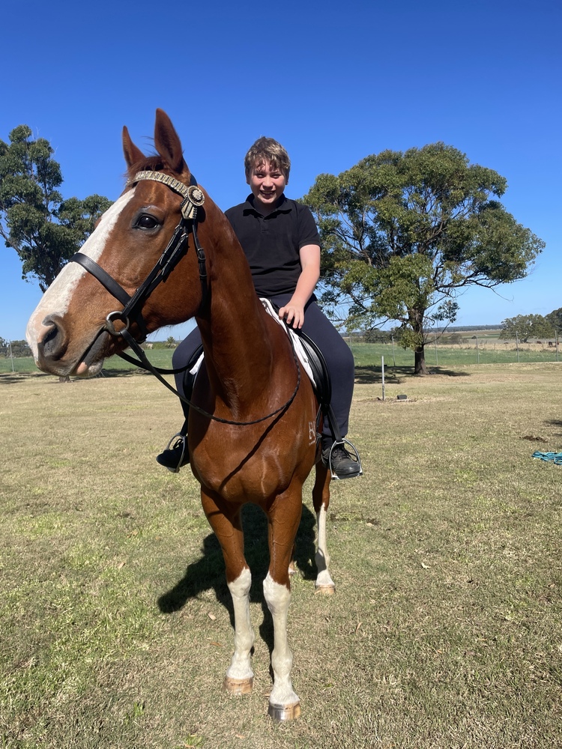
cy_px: 374
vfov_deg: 67.3
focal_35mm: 26
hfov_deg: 53.1
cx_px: 281
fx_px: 563
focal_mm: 4.2
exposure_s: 1/2817
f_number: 1.6
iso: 32
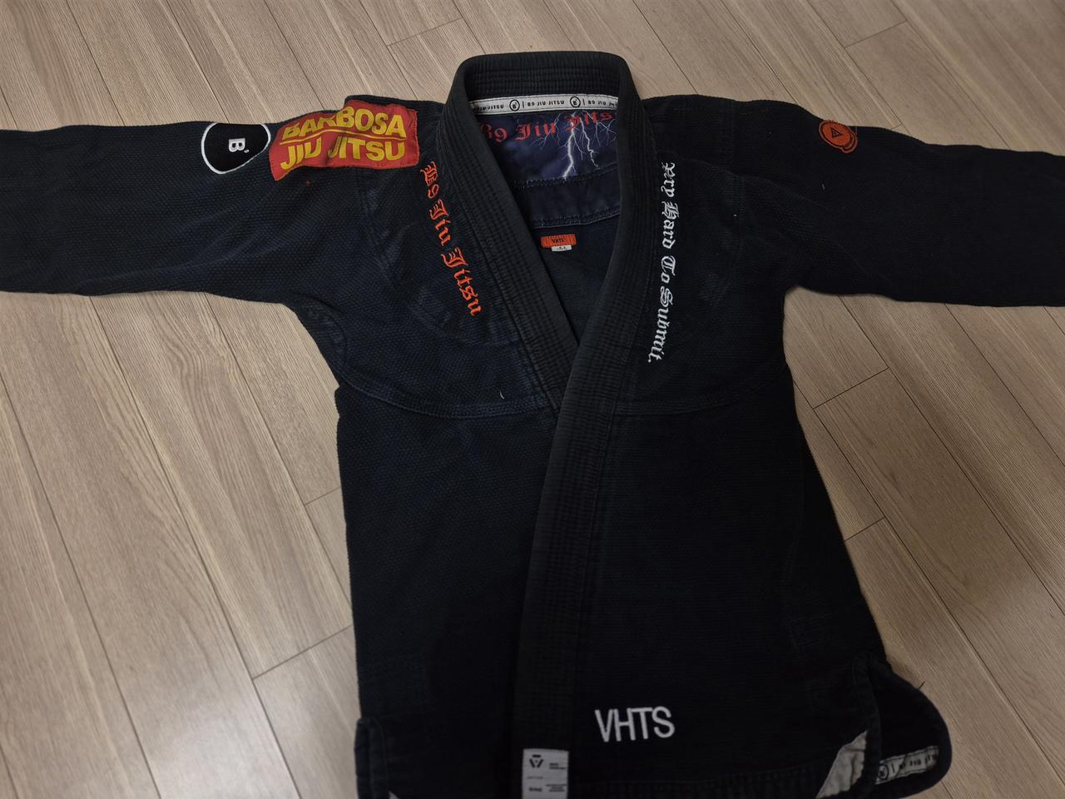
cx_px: 532
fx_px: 708
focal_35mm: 23
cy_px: 400
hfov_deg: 73.9
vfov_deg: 58.9
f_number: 1.8
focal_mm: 5.4
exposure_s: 1/120
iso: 250
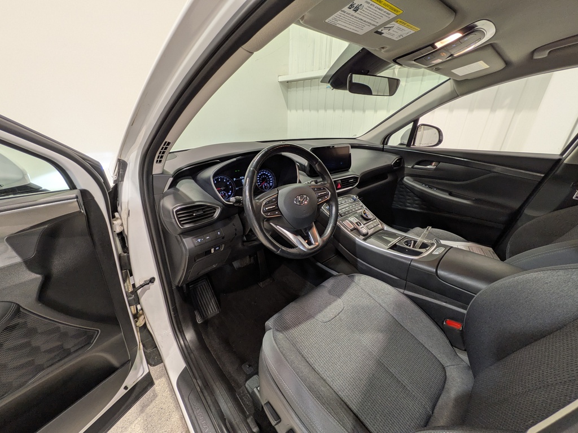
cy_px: 216
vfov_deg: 85.7
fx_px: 234
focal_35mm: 14
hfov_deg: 102.1
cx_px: 289
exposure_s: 1/24
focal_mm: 1.83
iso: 52
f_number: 2.2
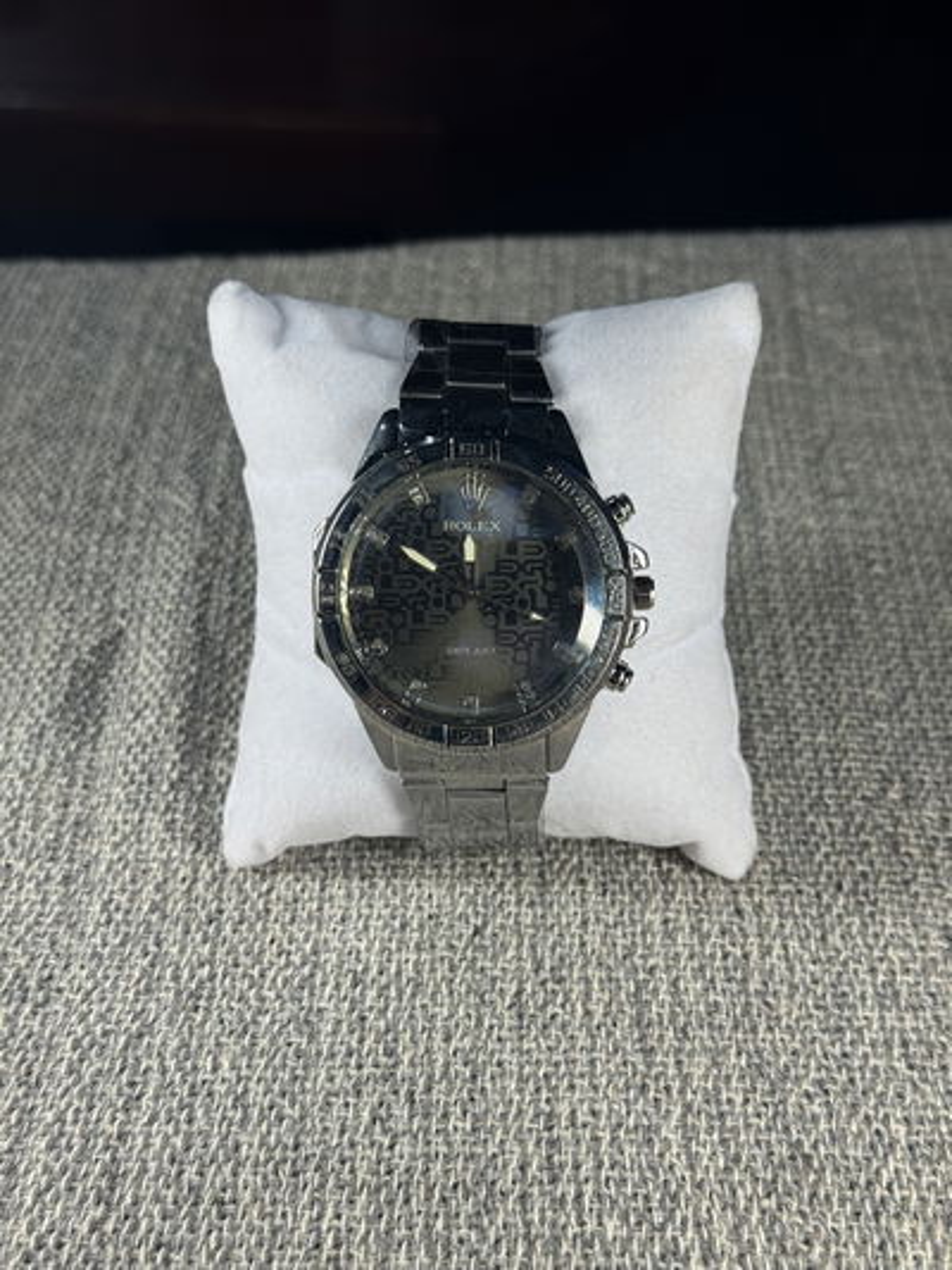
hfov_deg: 30.3
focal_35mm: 48
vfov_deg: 39.6
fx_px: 1759
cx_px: 476
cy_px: 635
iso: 50
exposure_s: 1/167
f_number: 1.78
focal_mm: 6.76
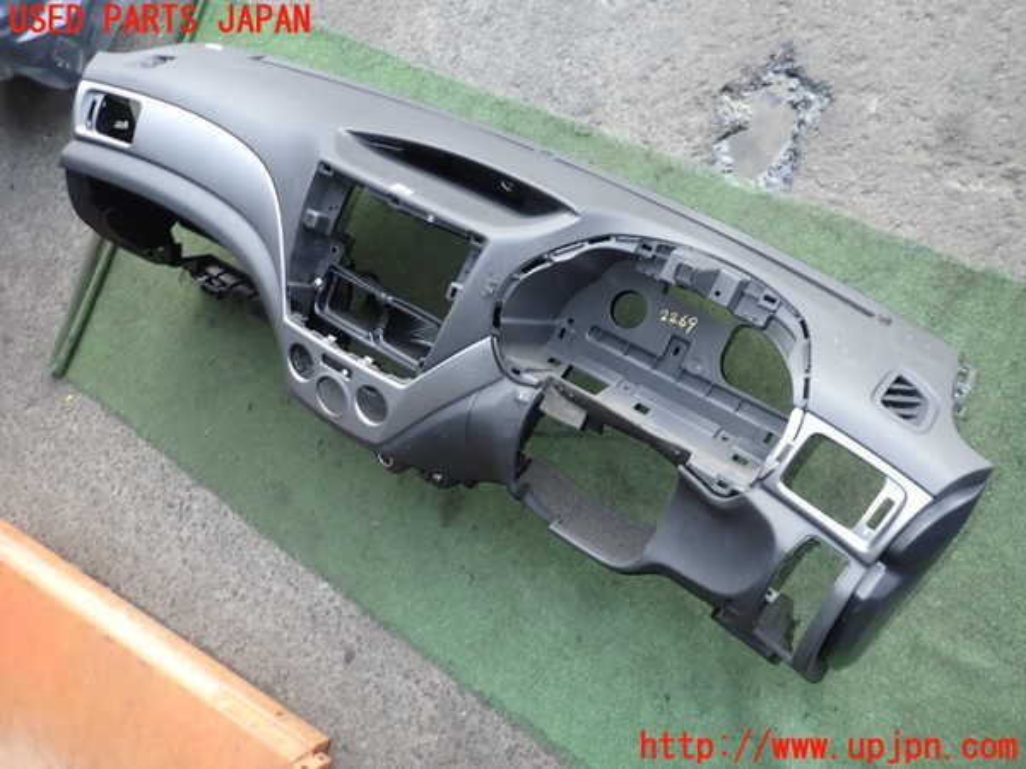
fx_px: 741
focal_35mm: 25
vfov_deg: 54.9
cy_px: 384
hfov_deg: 69.4
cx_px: 513
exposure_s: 1/60
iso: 100
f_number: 2
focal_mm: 4.5
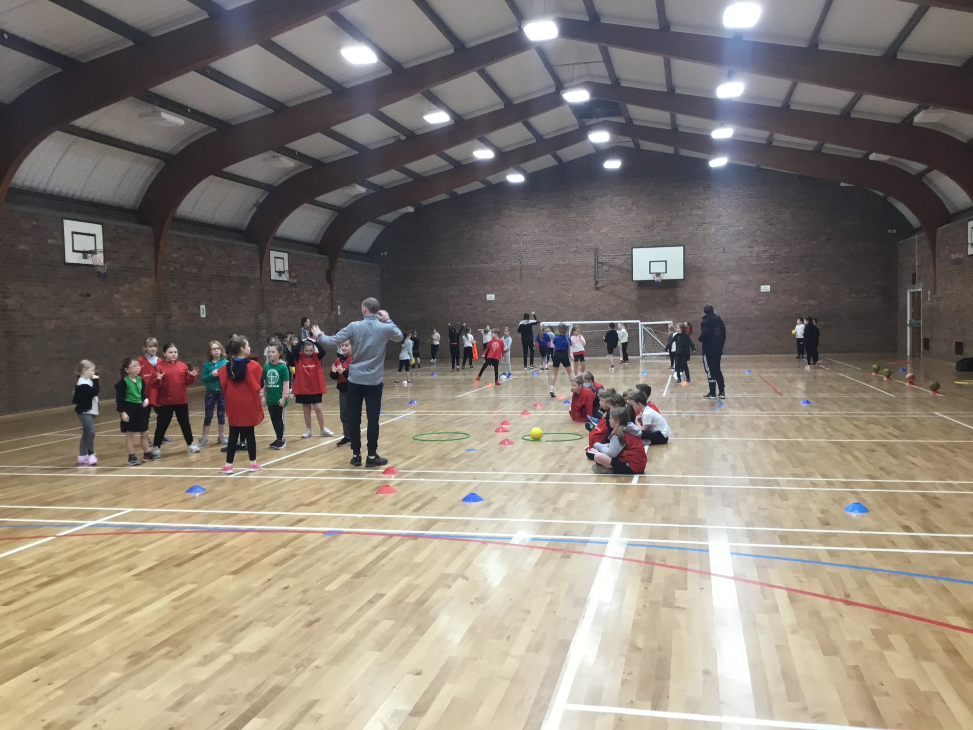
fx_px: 871
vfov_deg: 45.4
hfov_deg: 58.4
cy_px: 365
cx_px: 486
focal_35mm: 31
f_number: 2.4
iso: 80
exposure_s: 1/33
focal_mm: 3.3
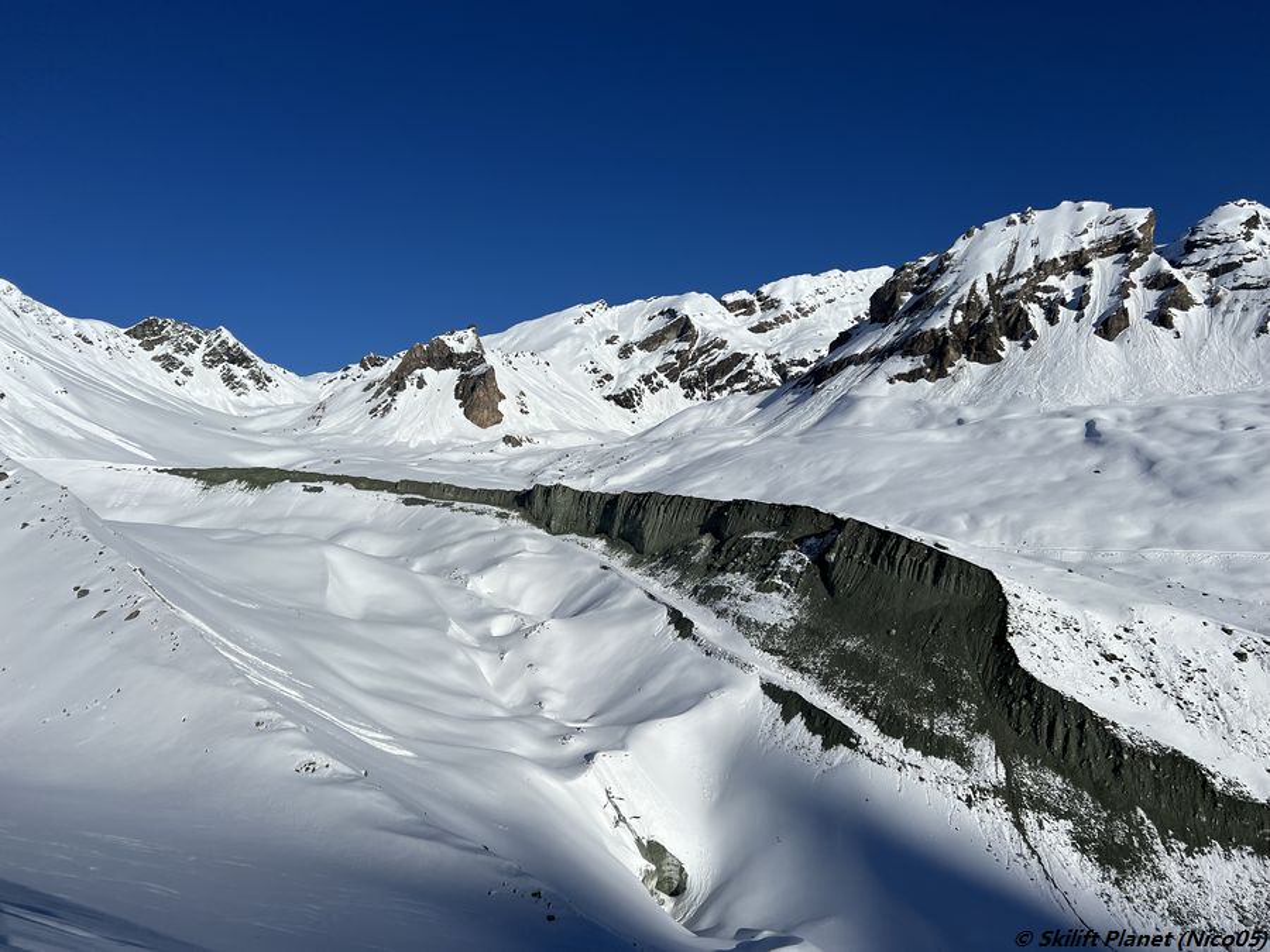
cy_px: 476
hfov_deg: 67.3
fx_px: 954
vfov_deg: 53.1
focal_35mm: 26
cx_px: 635
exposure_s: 1/14286
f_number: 1.5
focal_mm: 5.7
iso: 50
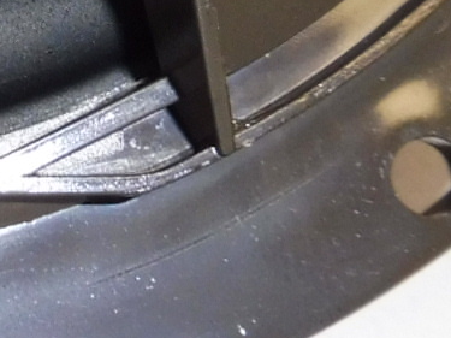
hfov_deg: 13.2
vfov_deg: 10.9
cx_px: -414
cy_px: -174
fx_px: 1706
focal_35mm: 131
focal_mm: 4.3
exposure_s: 1/60
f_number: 3.5
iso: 200
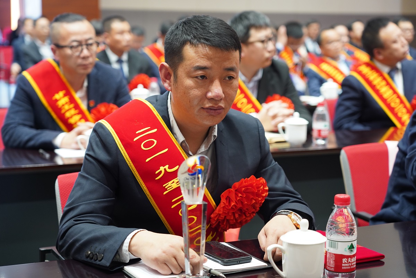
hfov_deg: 28.8
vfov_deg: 19.5
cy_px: 139
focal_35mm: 70
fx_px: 809
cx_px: 208
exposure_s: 1/80
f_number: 4
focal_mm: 70
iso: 1600
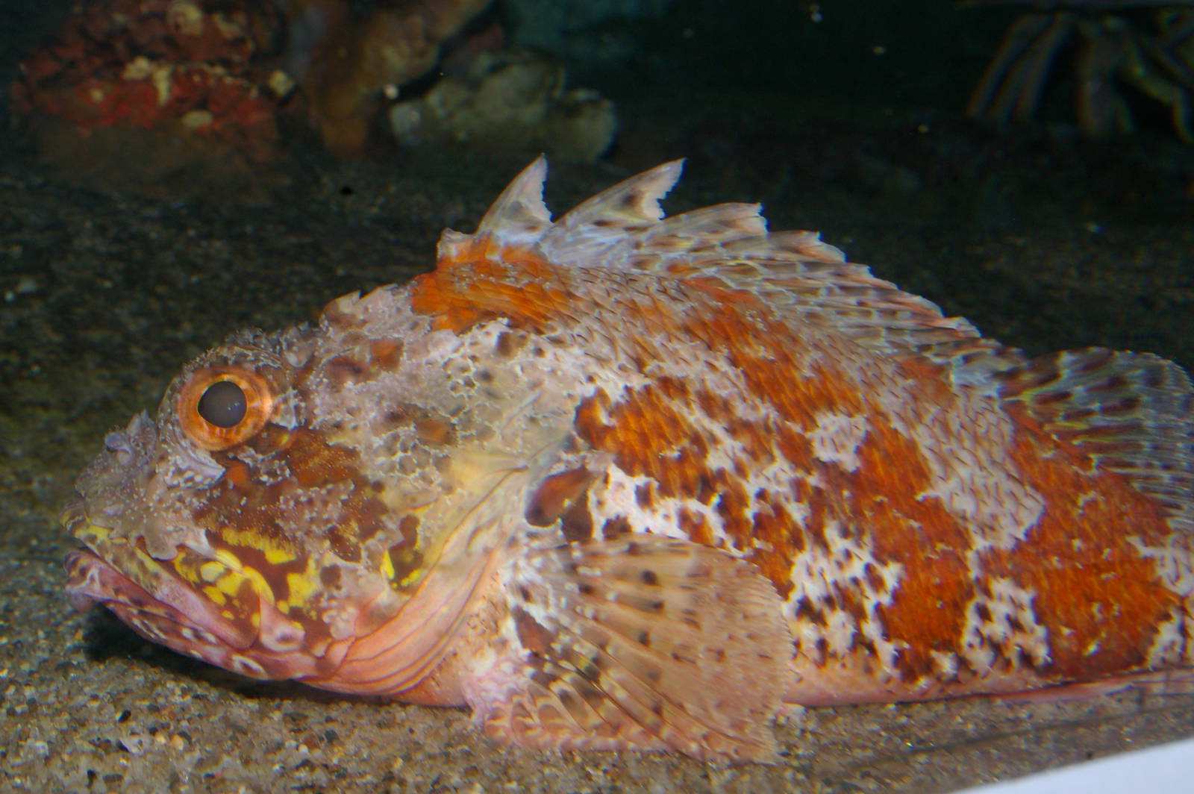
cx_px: 597
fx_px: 1541
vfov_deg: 28.9
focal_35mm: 46
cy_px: 397
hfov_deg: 42.4
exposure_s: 1/45
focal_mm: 31
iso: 400
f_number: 16
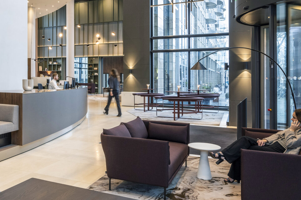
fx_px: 293
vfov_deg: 37.4
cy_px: 69
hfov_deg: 52.4
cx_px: 83
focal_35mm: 35
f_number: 7.1
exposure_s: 1/10
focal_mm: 16.5
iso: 500
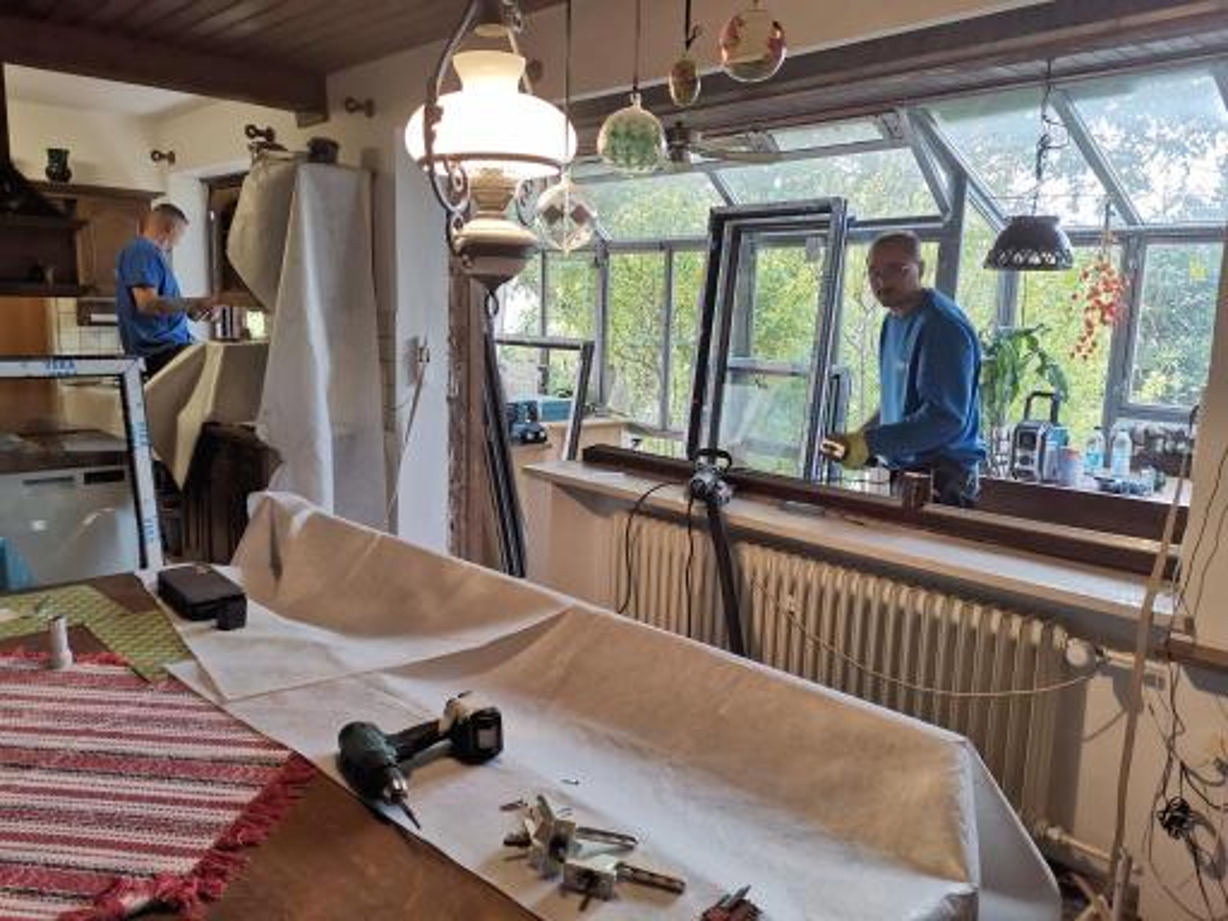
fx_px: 958
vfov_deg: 51.4
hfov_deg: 65.3
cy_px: 460
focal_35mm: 27
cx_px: 614
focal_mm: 4.75
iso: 100
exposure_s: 1/100
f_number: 1.8
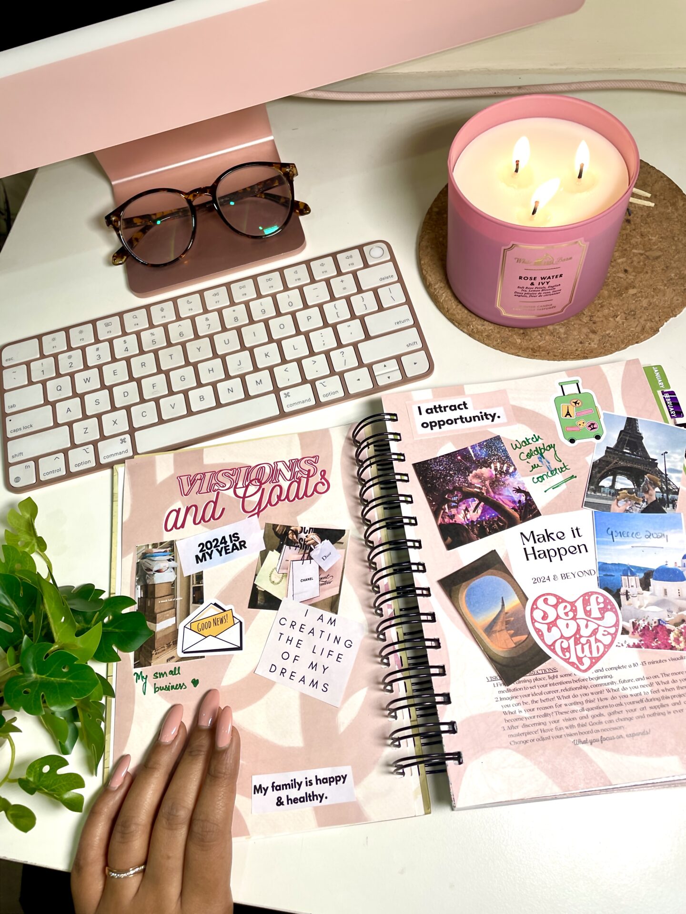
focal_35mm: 26
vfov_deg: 67.3
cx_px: 343
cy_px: 457
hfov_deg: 53.1
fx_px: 687
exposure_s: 1/140
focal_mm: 4.2
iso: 32
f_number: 1.6
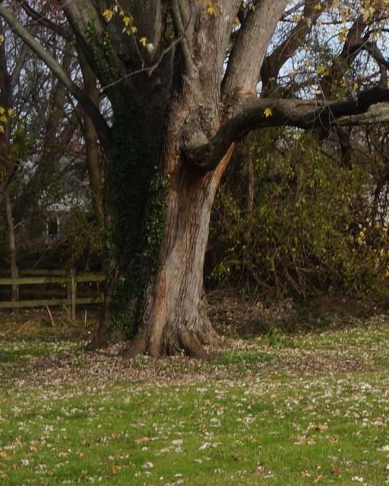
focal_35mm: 108
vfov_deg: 17.7
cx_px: 732
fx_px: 1554
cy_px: 332
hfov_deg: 12.8
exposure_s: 1/80
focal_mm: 24
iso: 200
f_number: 16
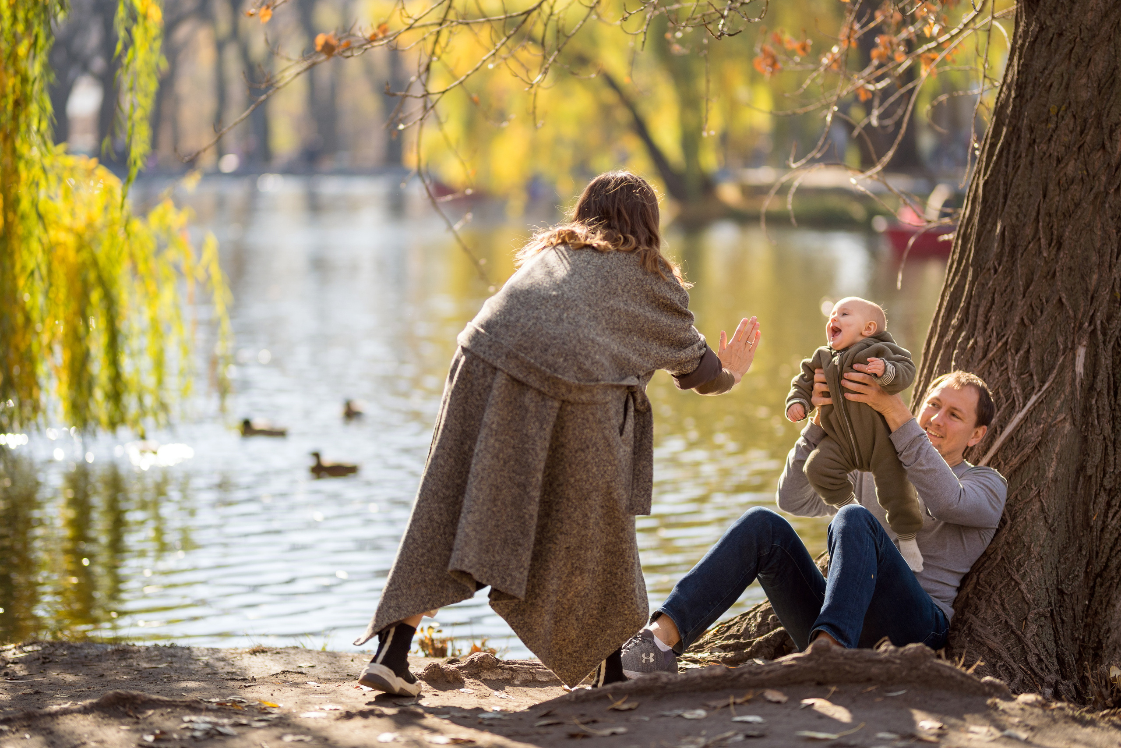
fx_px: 2647
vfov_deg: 16.1
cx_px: 560
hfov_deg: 23.9
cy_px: 374
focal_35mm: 85
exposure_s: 1/4000
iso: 100
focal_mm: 85
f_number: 1.4
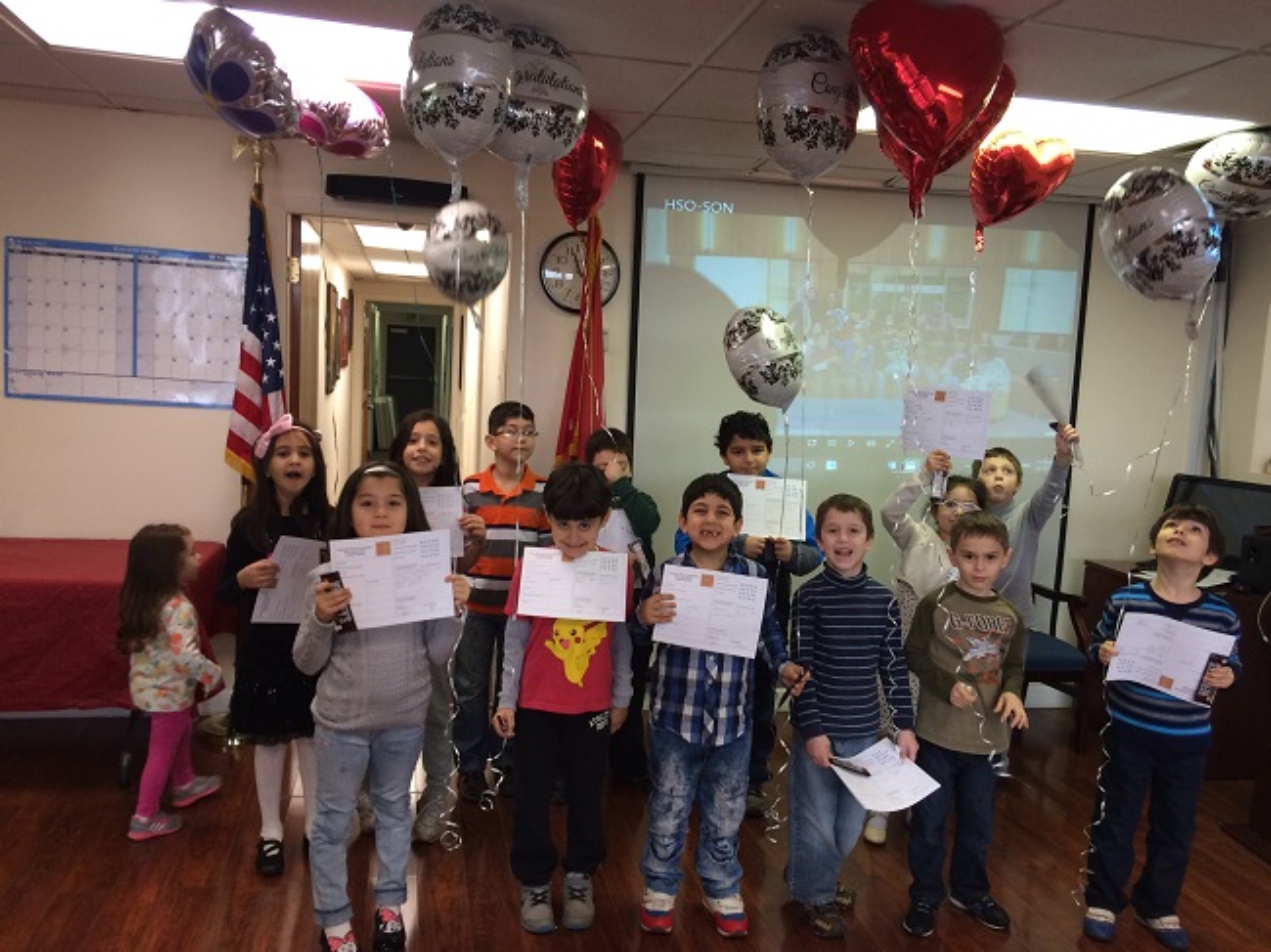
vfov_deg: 48.2
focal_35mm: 29
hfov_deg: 61.7
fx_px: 1064
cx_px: 636
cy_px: 476
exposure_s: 1/30
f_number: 2.2
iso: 100
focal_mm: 4.15
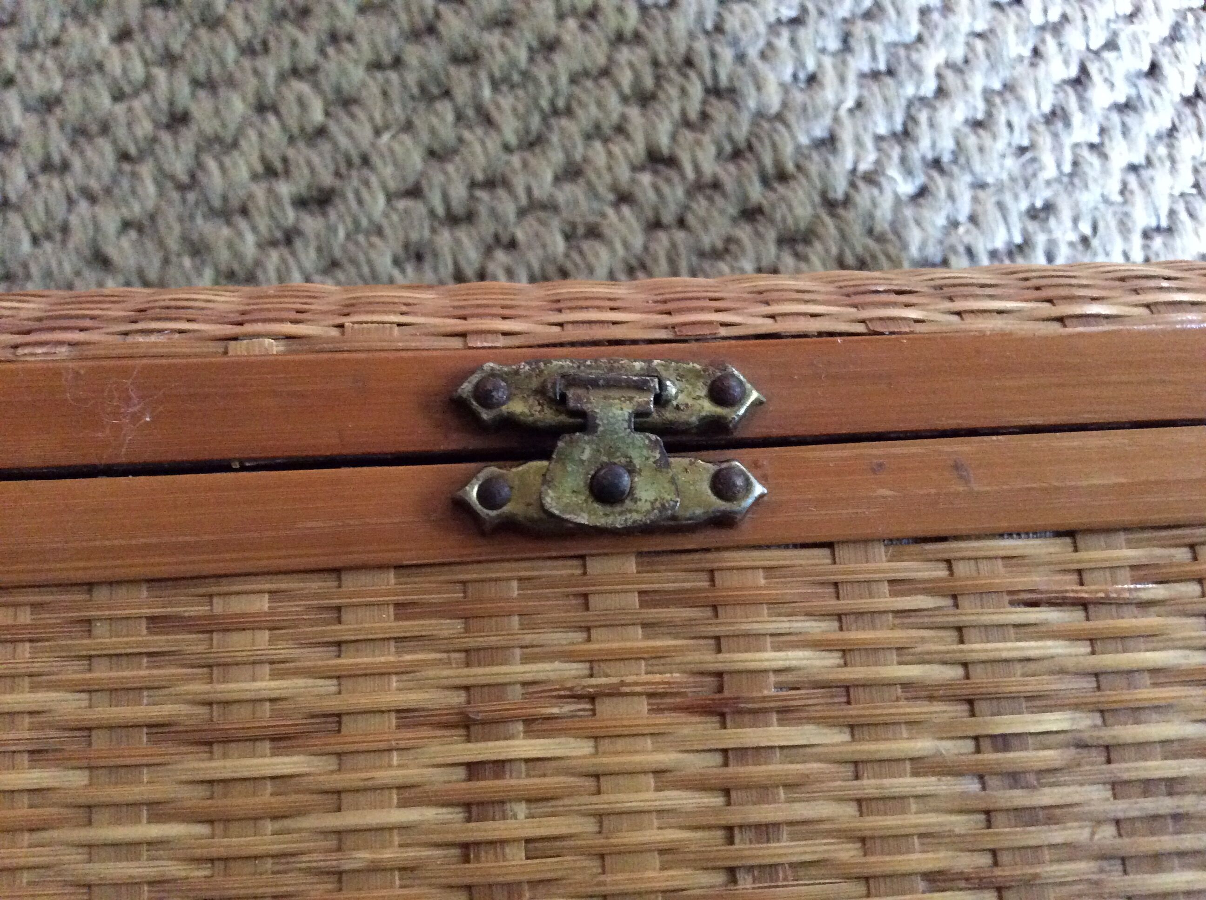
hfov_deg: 56.9
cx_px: 603
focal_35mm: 32
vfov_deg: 44.1
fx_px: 1113
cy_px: 450
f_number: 2.4
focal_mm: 3.3
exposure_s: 1/17
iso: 500
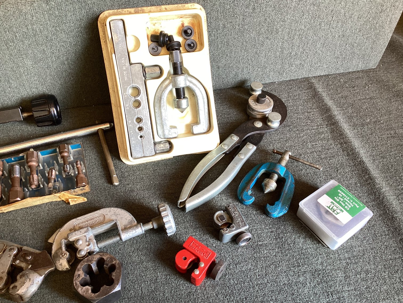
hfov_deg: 58.3
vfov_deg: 45.4
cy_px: 152
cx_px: 202
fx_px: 361
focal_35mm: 31
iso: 80
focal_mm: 3.3
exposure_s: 1/50
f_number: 2.4
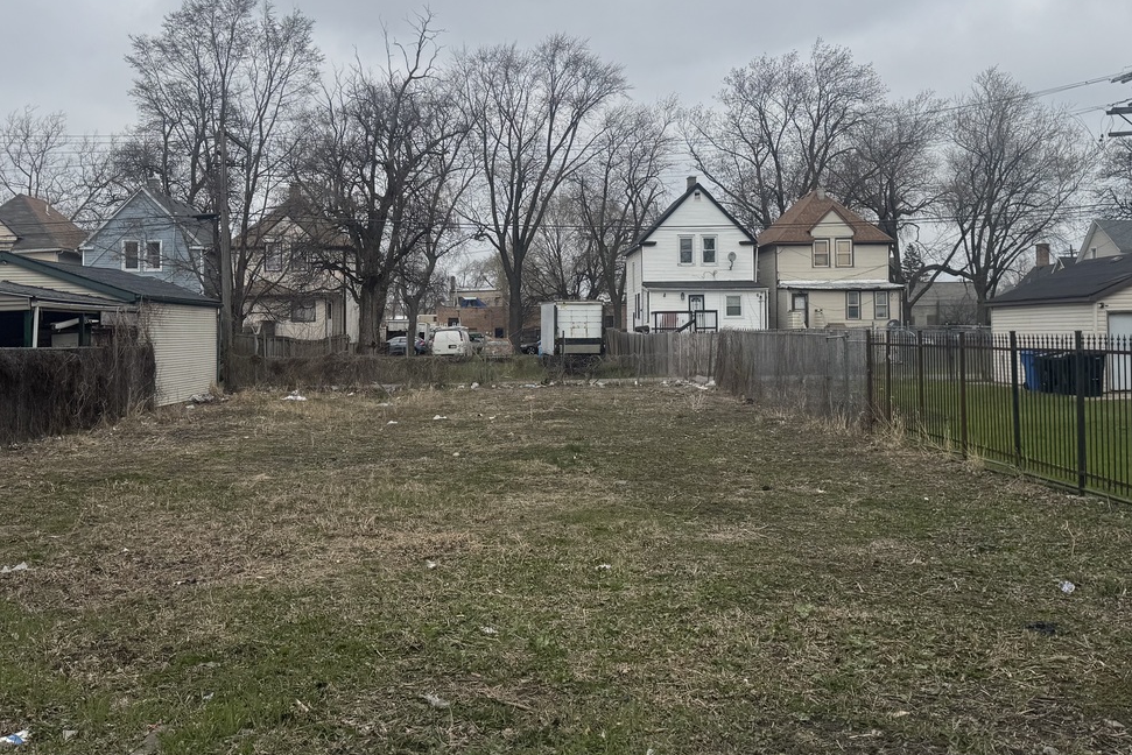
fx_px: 1164
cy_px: 281
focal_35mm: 37
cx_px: 574
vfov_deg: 35.8
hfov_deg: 51.9
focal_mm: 6.76
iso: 80
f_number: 1.78
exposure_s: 1/7092
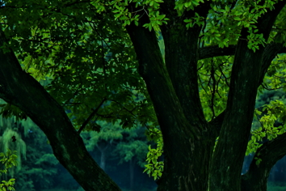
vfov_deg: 1.6
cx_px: 276
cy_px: 248
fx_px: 6895
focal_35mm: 868
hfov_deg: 2.4
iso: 50
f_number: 11
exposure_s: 1/60
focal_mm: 200
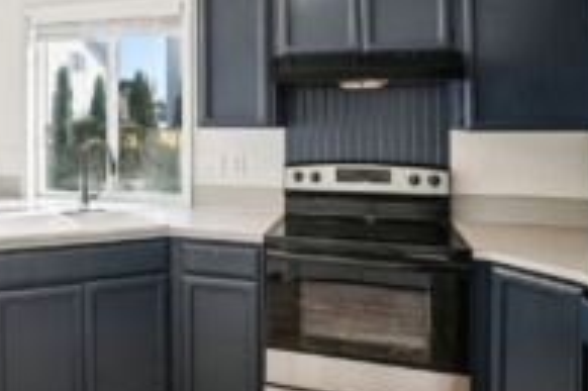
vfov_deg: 39.5
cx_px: 121
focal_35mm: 33
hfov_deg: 53.6
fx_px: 539
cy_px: 132
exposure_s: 1/125
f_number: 8
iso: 400
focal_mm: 16
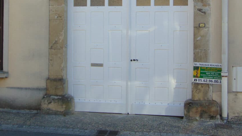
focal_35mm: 55
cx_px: 121
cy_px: 35
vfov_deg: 21.6
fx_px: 353
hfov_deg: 37.9
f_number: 3.3
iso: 80
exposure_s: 1/320
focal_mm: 7.6
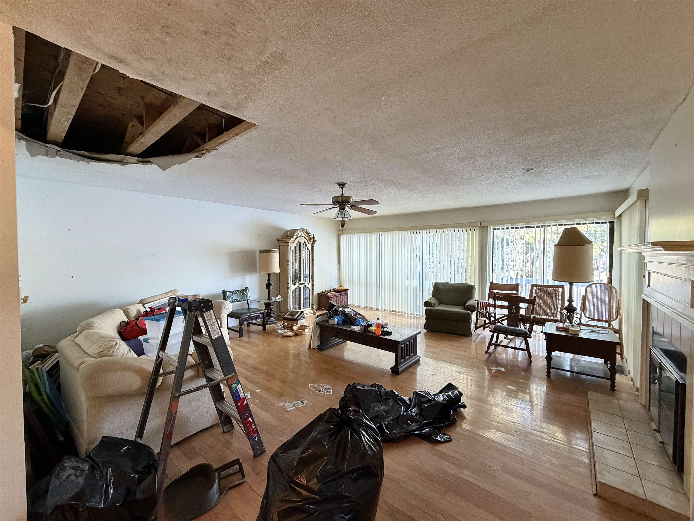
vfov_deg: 85.7
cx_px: 347
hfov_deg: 102.1
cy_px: 260
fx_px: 281
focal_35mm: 14
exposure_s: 1/60
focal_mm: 2.22
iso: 320
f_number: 2.2
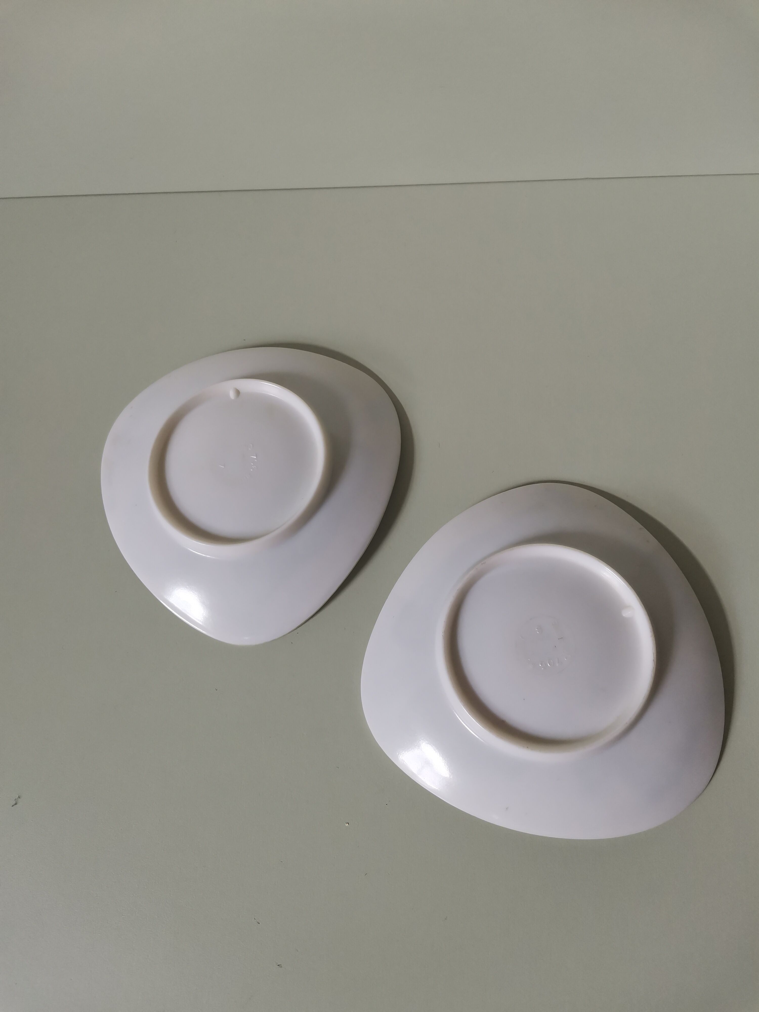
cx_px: 380
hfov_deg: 53.1
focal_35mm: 26
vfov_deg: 67.3
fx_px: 760
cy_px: 506
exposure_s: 1/100
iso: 100
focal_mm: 4.75
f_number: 1.8
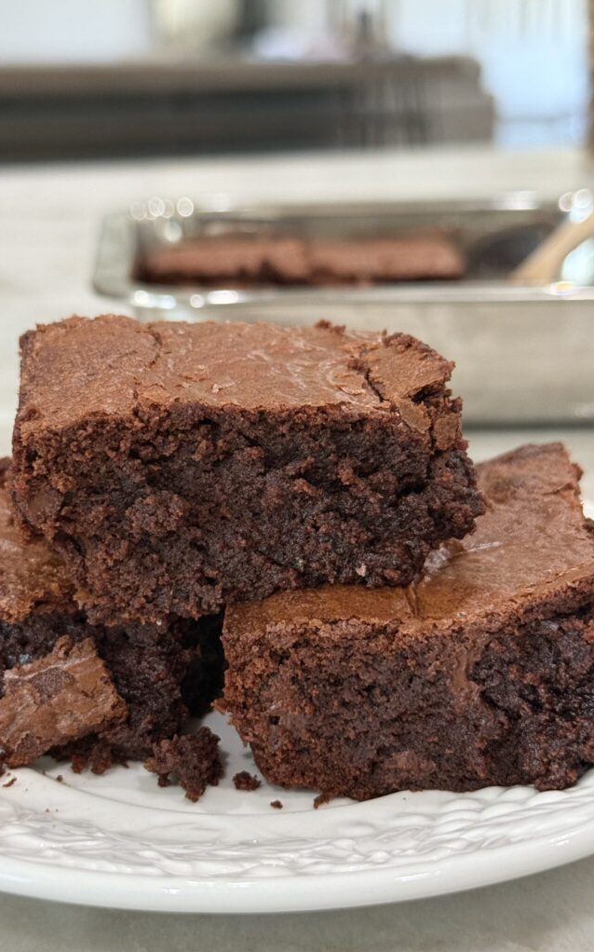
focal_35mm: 51
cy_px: 476
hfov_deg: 25.3
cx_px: 260
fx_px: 1322
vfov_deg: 39.6
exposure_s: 1/40
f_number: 1.78
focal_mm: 6.76
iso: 400
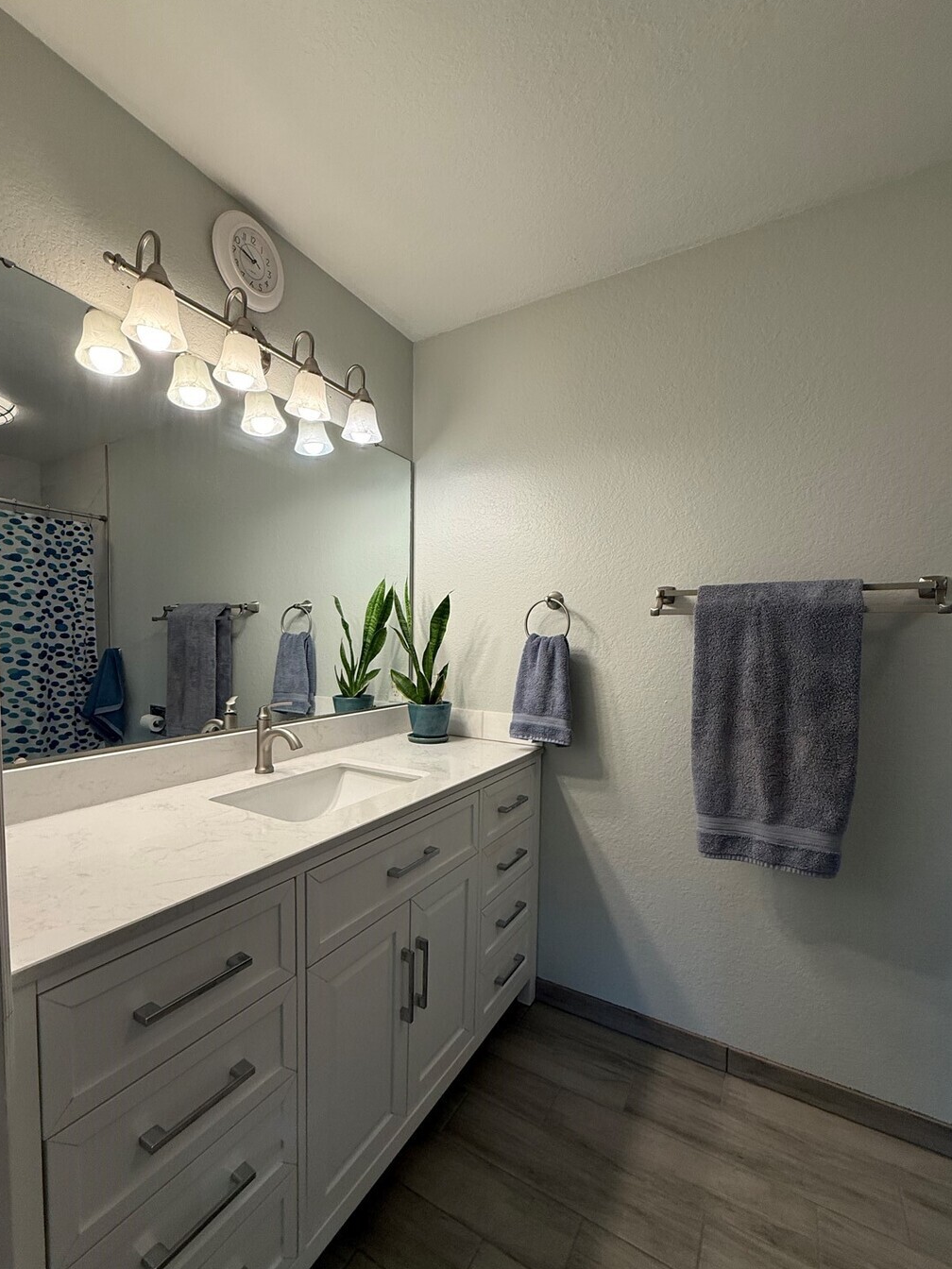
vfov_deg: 98.1
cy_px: 673
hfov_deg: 81.7
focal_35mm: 15
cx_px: 458
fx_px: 550
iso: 80
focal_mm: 2.22
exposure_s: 1/120
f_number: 2.2
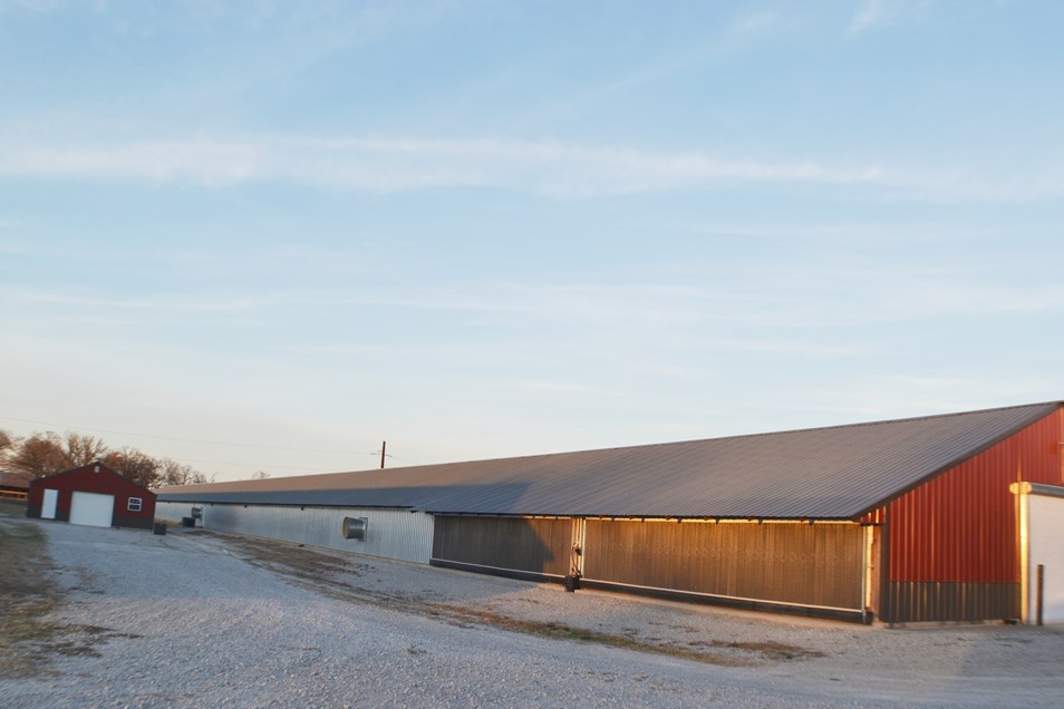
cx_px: 490
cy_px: 356
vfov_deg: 32.6
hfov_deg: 47.4
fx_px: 1212
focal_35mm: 41
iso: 100
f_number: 6.3
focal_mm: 24
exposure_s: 1/160
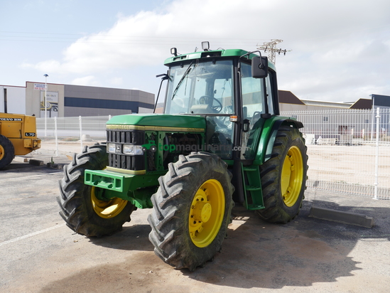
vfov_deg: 49.8
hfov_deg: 63.4
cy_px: 146
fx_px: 316
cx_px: 195
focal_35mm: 28
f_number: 6.3
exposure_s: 1/500
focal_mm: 14
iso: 200
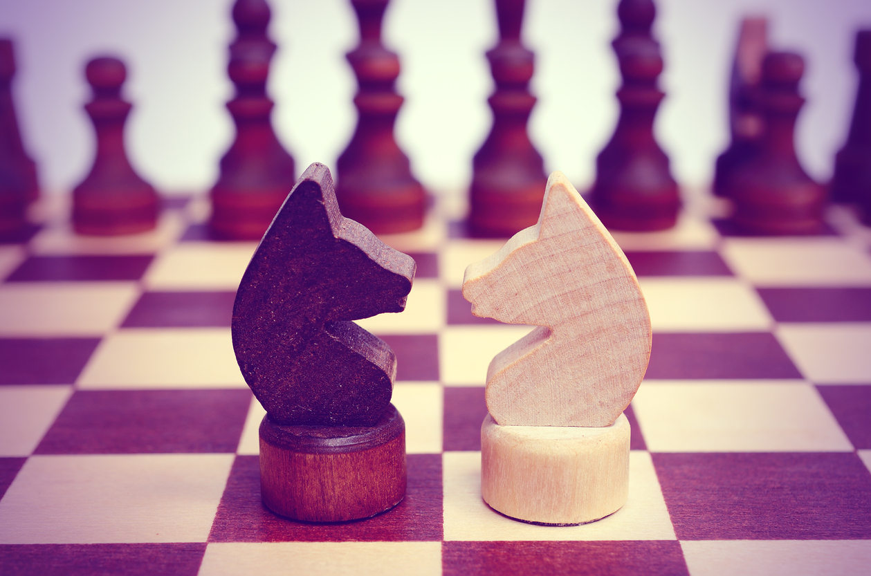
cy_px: 288
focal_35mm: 60
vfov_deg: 22.5
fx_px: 1448
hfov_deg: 33.5
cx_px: 436
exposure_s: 1/200
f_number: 7.1
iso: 100
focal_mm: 40
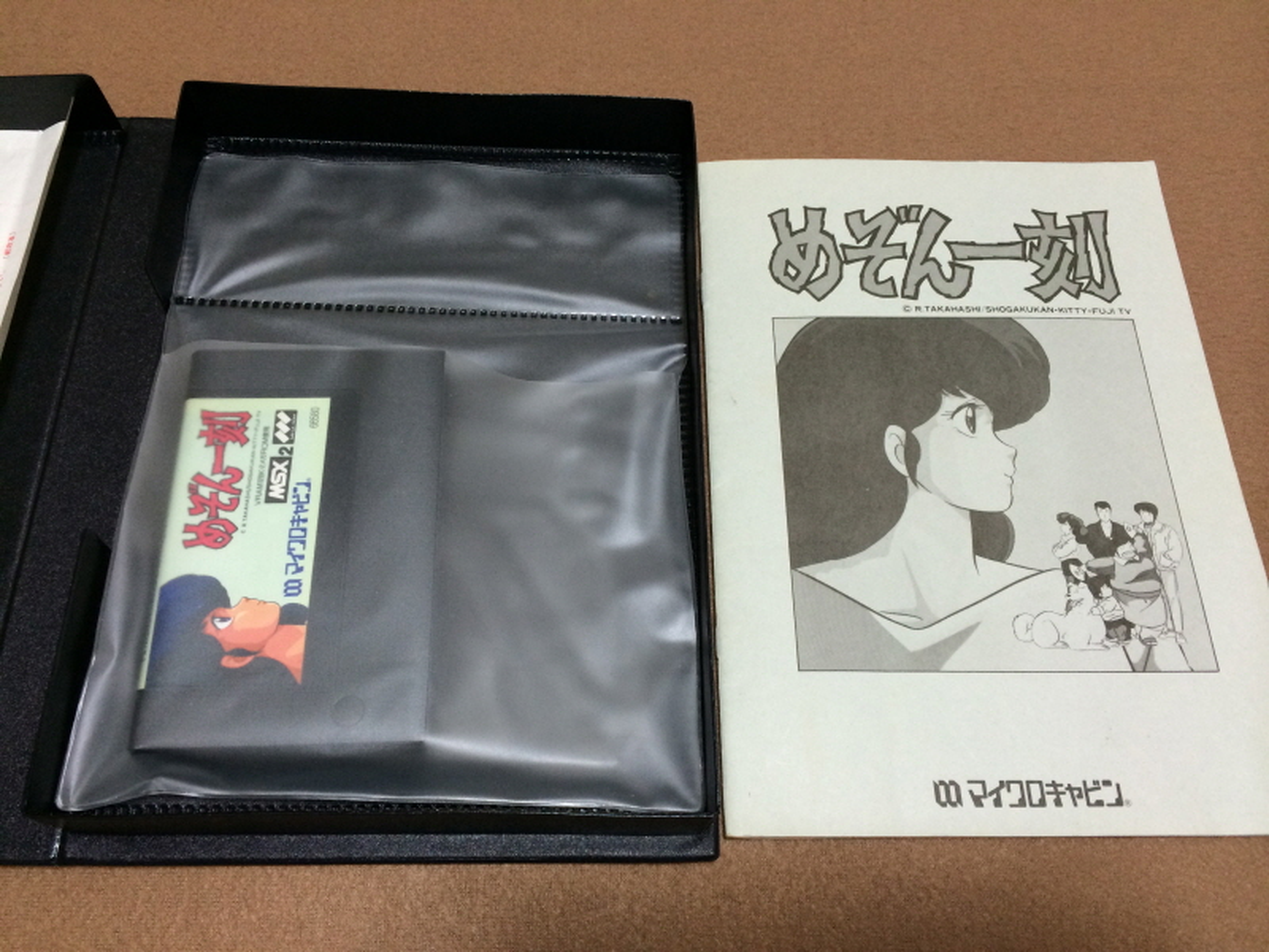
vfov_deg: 46.8
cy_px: 476
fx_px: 1100
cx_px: 634
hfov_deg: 60.0
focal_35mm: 30
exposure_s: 1/30
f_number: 2.2
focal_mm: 4.12
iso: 160
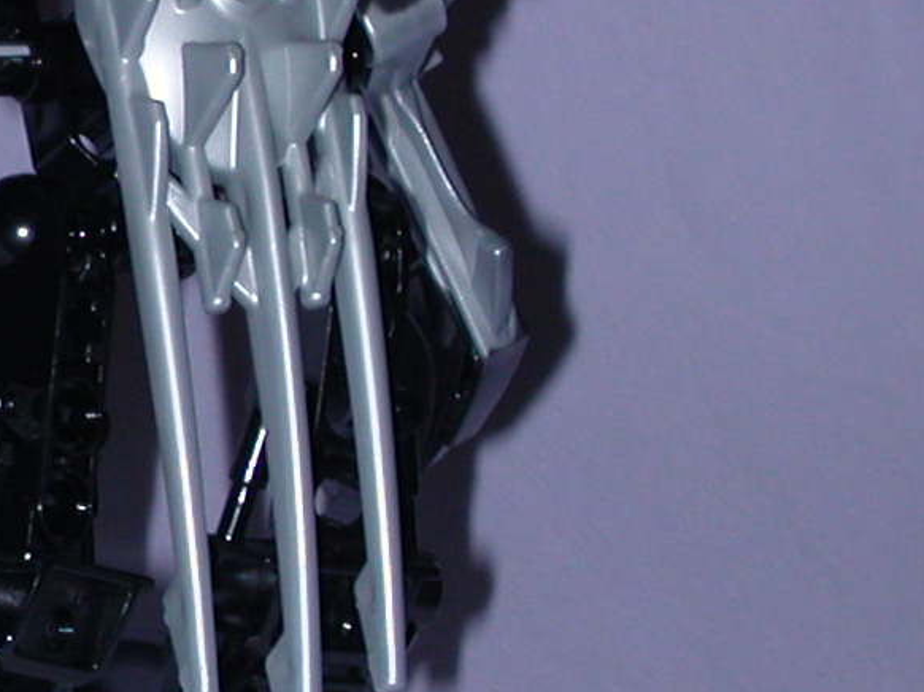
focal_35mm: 187
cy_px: 352
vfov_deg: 7.9
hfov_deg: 10.3
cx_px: -289
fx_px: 4990
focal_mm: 10.4
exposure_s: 1/59.9
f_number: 6.1
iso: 100
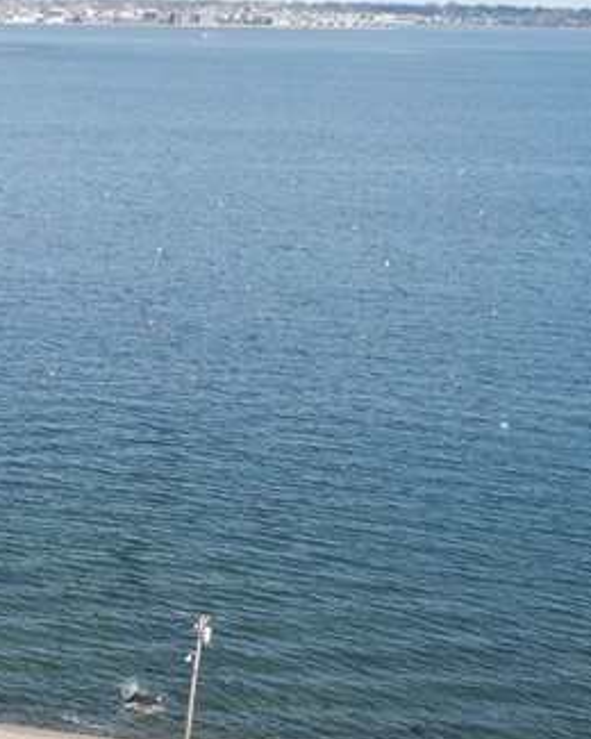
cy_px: 720
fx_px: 1749
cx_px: -411
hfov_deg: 16.6
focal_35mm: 80
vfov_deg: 23.0
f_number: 2.2
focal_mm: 4.73
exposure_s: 1/190
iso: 100
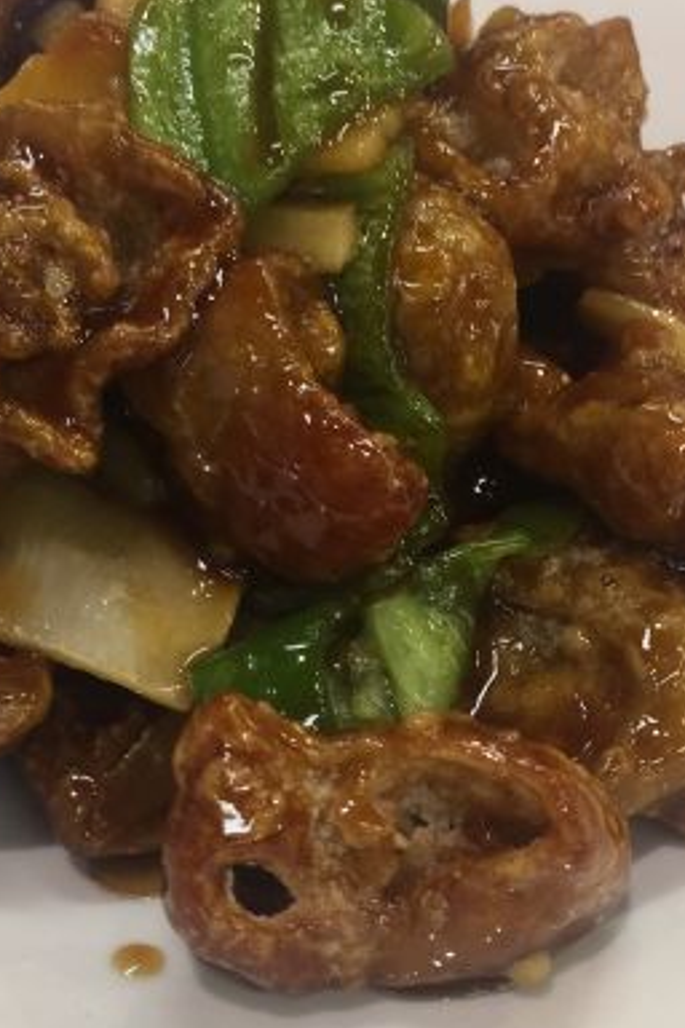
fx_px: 1570
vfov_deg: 36.0
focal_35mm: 55
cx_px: 317
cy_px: 667
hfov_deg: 24.6
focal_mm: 4.15
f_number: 2.2
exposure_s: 1/17
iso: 40
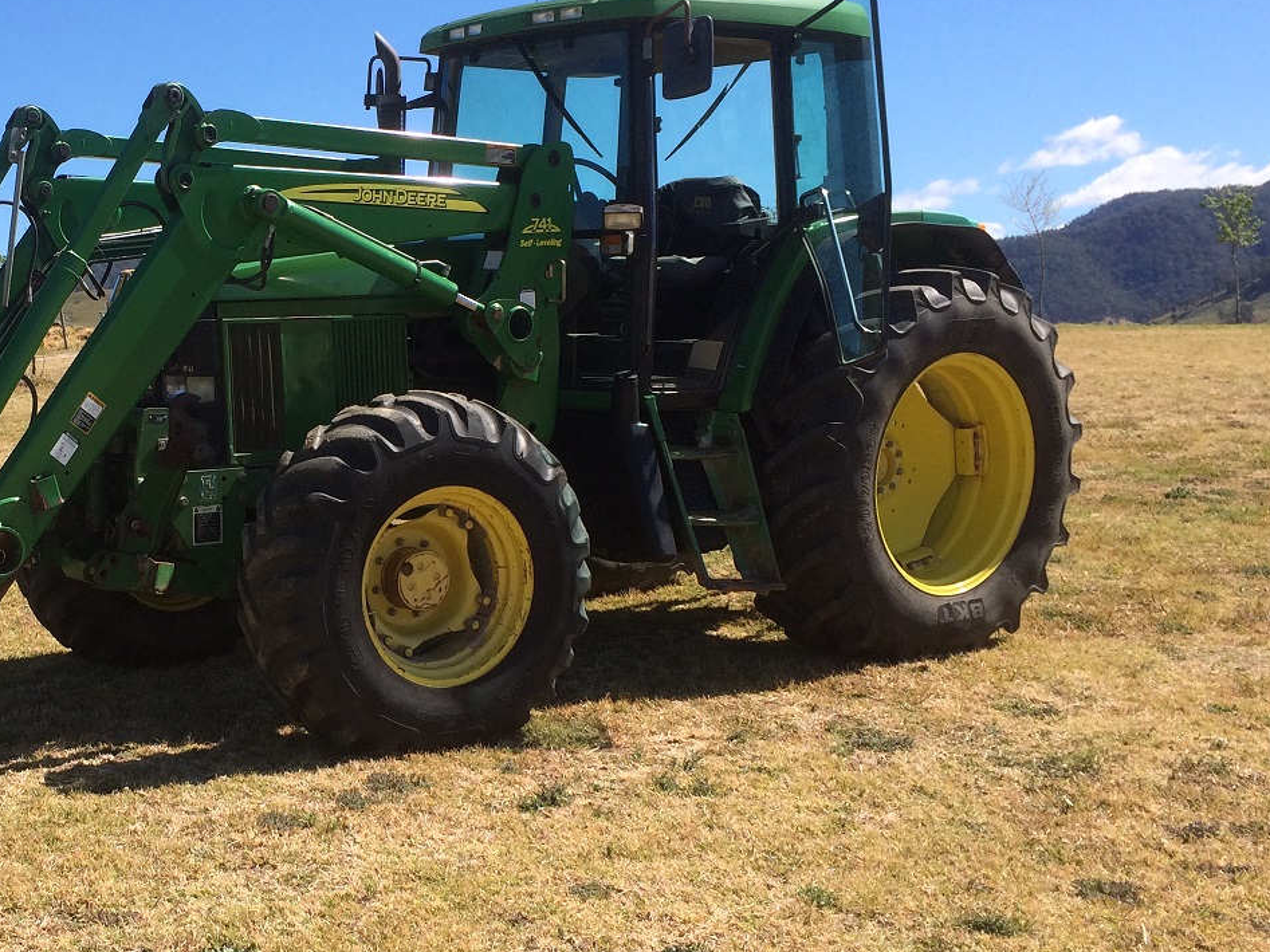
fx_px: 1834
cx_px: 244
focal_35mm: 50
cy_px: 522
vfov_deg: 29.1
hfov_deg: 36.8
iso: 32
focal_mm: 4.15
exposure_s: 1/1580
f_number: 2.2
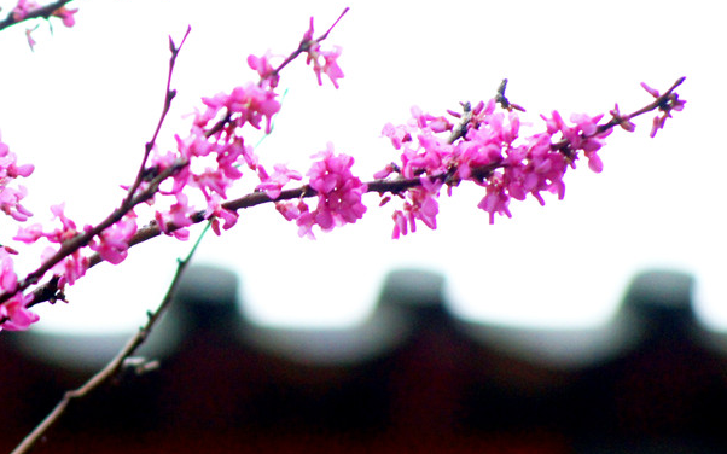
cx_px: 156
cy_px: 239
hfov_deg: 4.1
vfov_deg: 2.6
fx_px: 10043
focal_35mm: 507
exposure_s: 1/200
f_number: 5.6
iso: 1600
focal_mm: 200
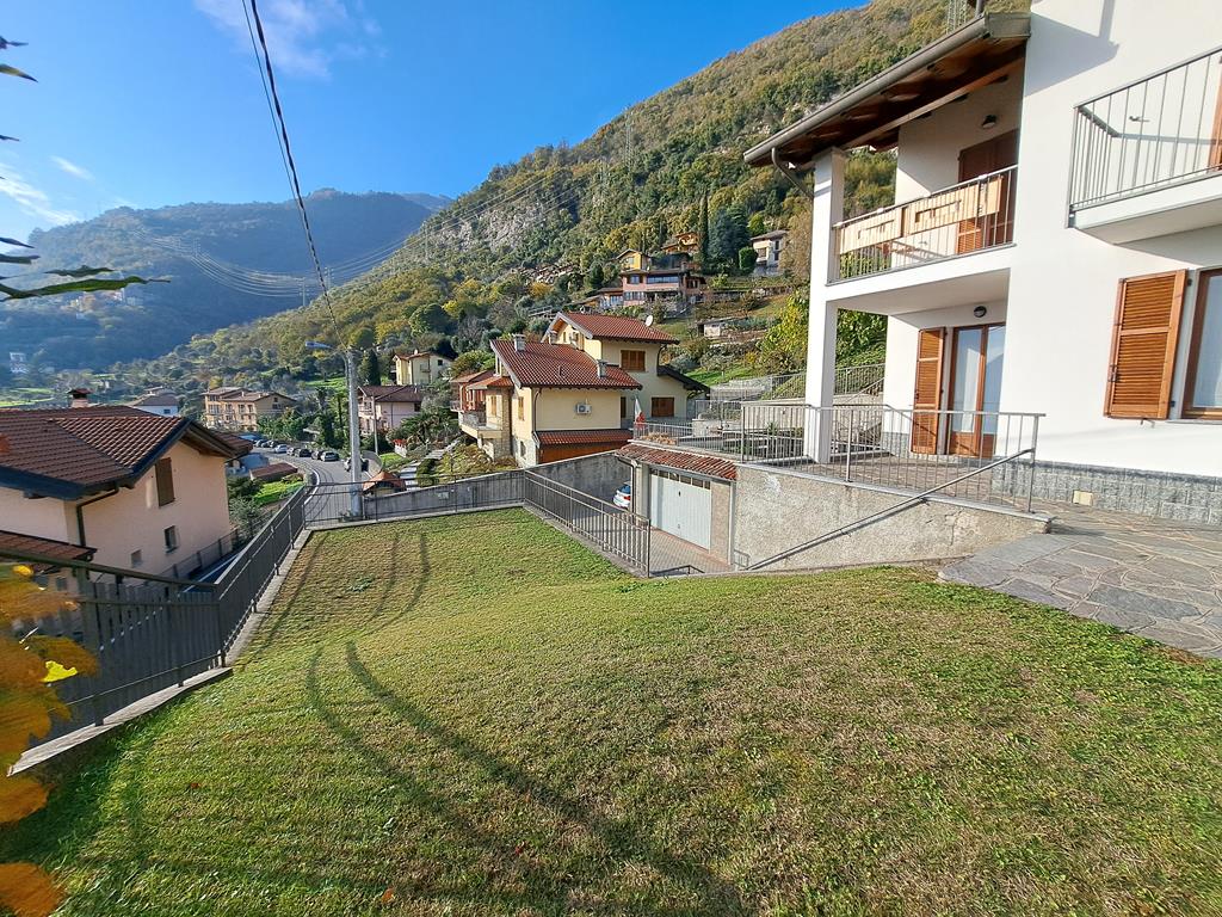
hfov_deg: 106.2
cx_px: 611
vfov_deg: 89.9
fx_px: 459
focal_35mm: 13
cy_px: 458
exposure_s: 1/1079
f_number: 2.2
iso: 50
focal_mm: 1.74
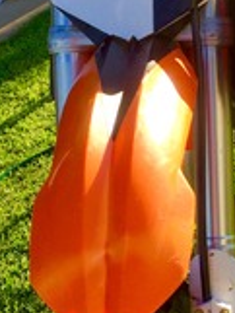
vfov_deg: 18.2
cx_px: 167
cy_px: 138
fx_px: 976
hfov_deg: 13.7
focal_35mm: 108
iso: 32
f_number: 2.2
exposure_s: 1/706
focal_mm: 4.15
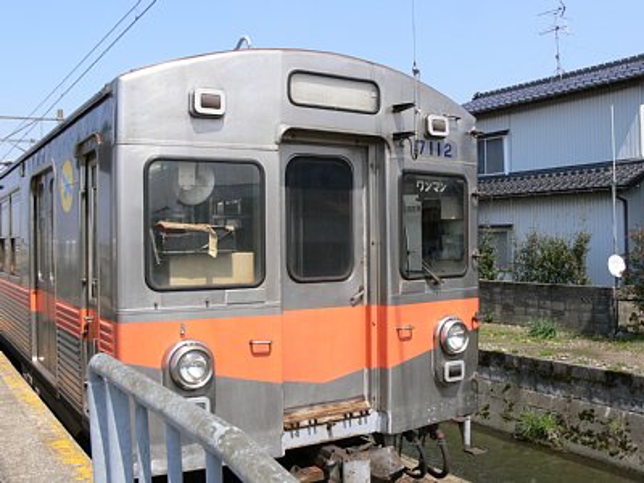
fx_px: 651
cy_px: 242
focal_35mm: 35
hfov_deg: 52.6
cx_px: 322
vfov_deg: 40.7
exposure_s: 1/400
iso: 100
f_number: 6.3
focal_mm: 7.4
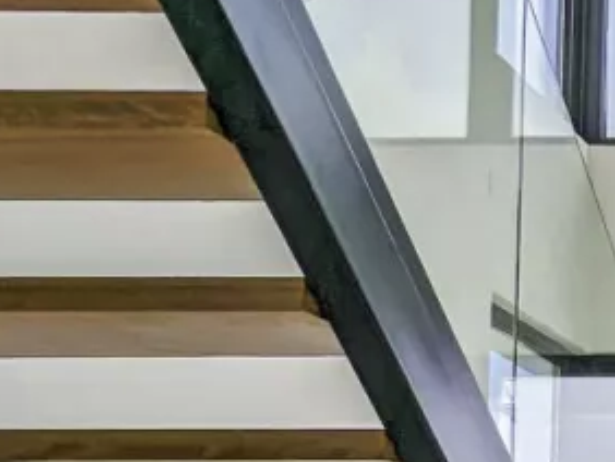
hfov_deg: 16.5
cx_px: 1223
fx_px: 1618
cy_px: 583
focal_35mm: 91
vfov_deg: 15.5
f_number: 2.2
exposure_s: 1/1400
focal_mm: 2.35
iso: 48
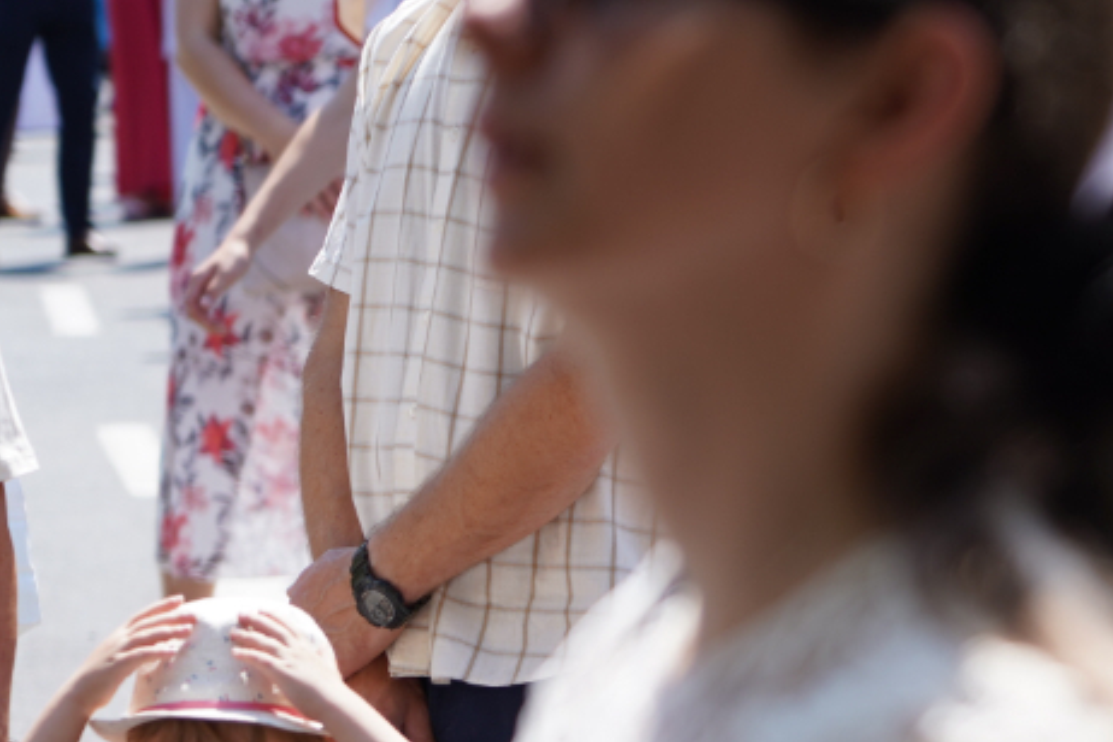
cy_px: 637
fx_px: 8780
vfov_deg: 4.8
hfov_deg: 7.2
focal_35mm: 284
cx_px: 1494
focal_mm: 101
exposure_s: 1/400
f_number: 4
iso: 100
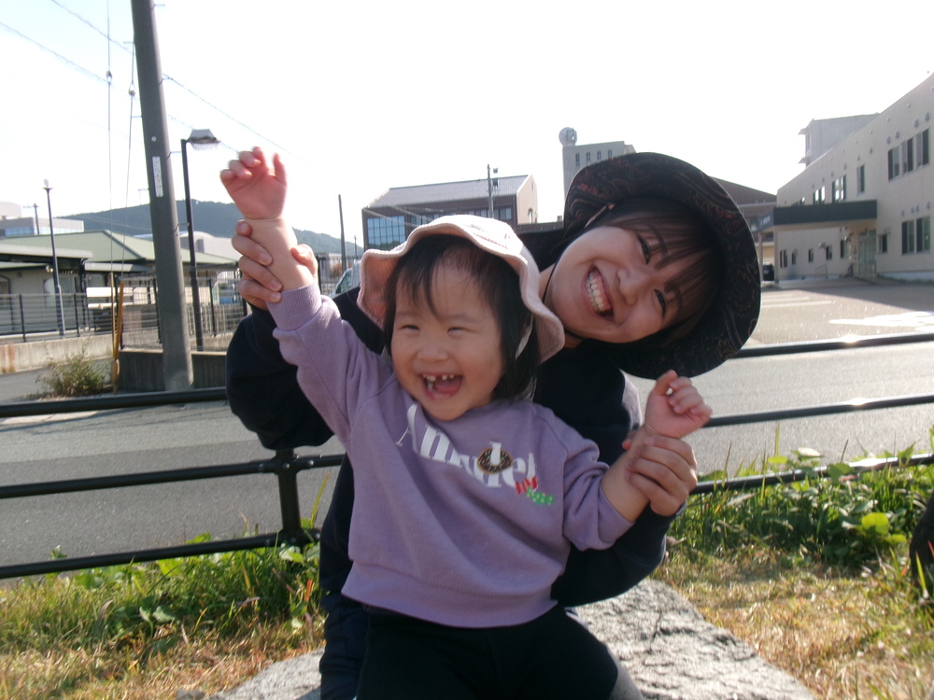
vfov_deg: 49.7
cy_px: 350
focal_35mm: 28
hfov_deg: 63.4
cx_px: 467
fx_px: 755
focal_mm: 5.1
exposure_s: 1/75
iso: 100
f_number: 10.8
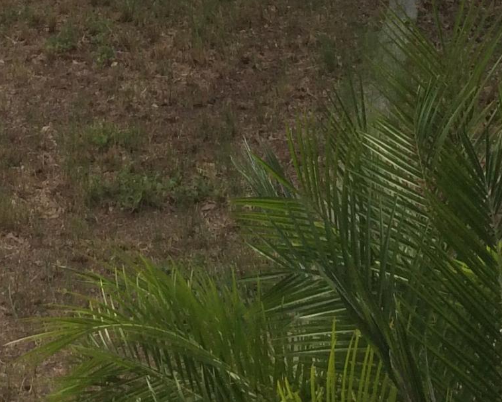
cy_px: -309
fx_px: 1665
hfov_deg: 17.1
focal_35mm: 112
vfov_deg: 12.6
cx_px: 132
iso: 32
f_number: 2.2
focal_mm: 4.15
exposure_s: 1/526
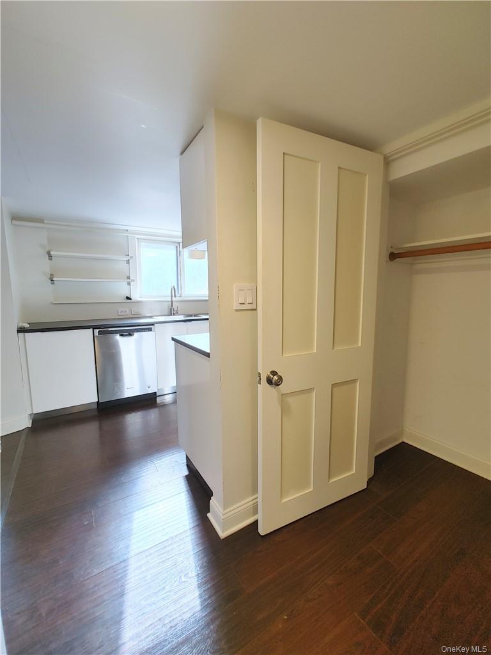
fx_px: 284
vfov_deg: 98.2
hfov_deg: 81.7
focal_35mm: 15
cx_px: 246
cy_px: 328
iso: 100
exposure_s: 1/40
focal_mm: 1.78
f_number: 1.9
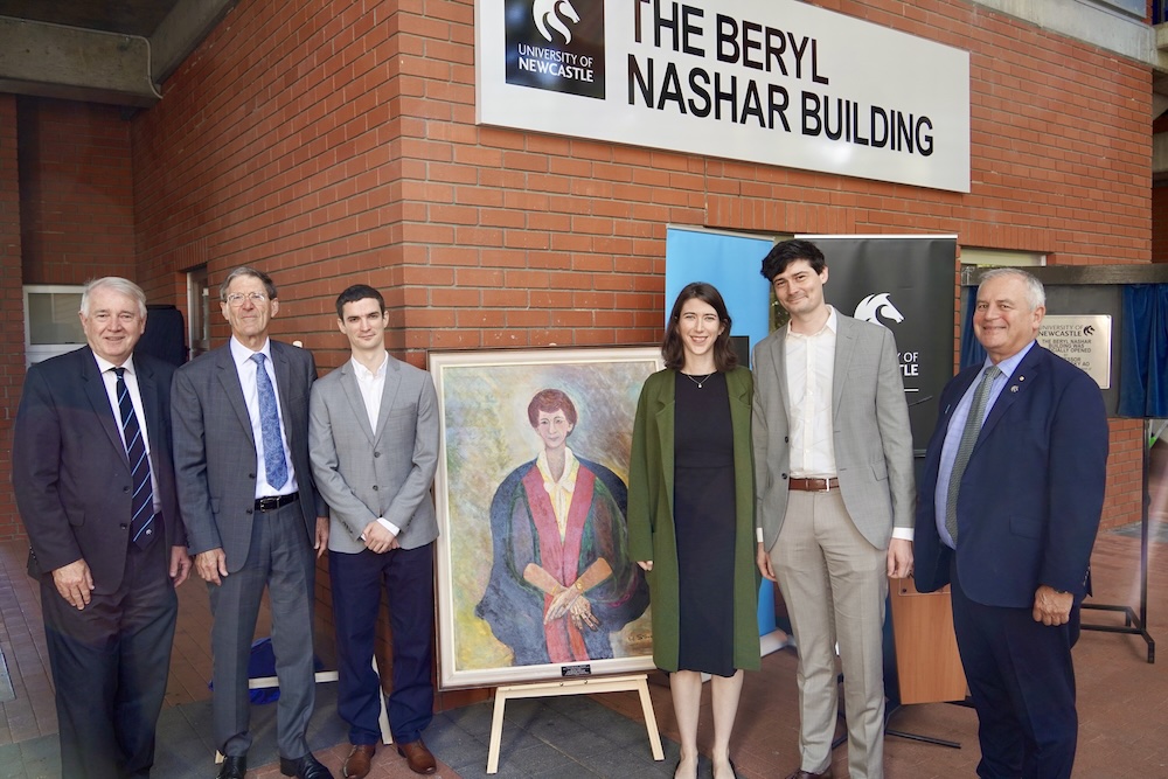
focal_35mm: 28
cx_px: 584
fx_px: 909
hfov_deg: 65.5
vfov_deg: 46.4
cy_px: 390
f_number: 4
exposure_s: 1/160
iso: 640
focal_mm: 28
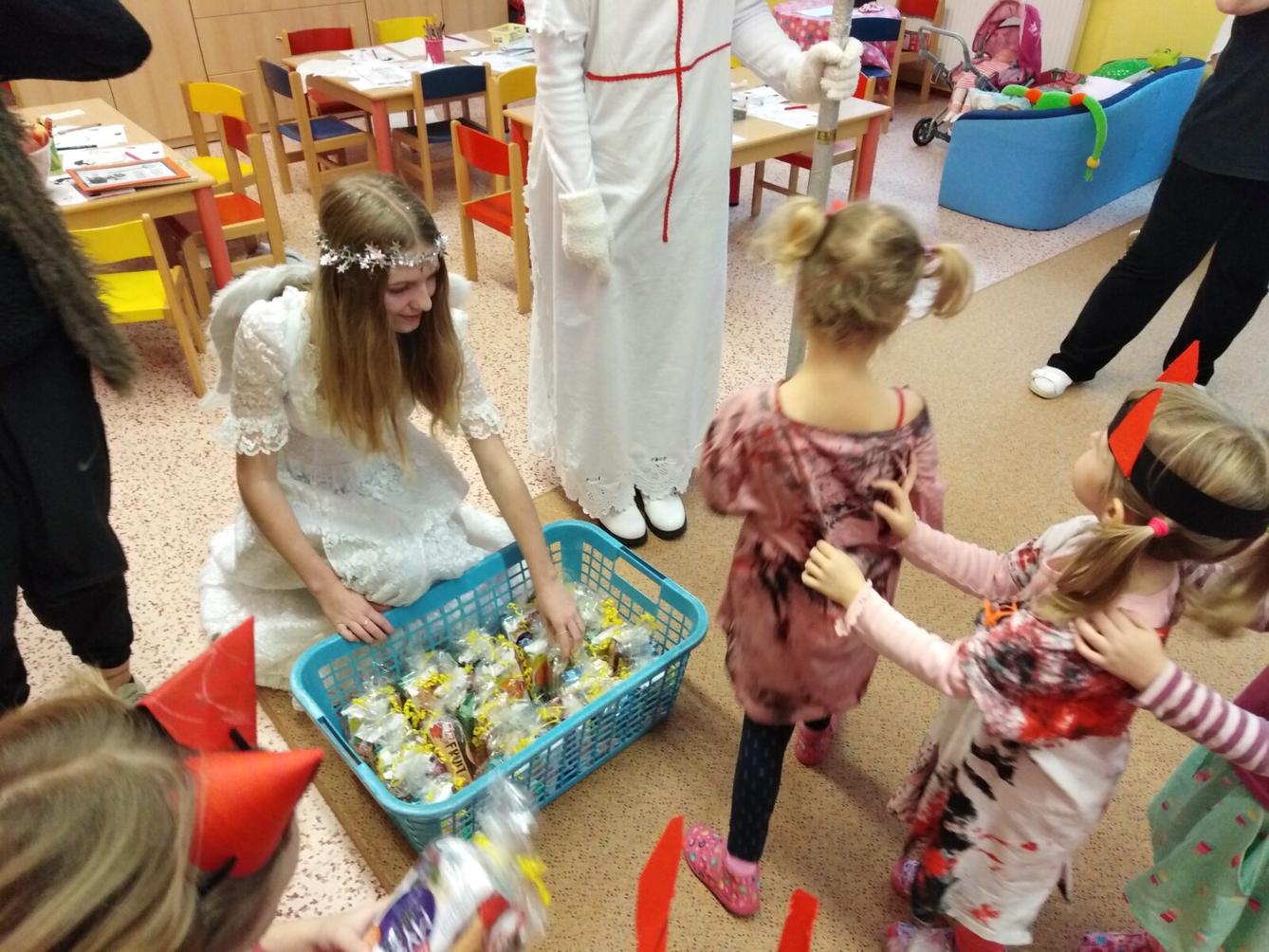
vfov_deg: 53.1
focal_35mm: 26
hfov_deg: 67.3
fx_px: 953
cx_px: 634
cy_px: 476
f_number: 2.2
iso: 439
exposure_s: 1/33.3
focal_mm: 3.46
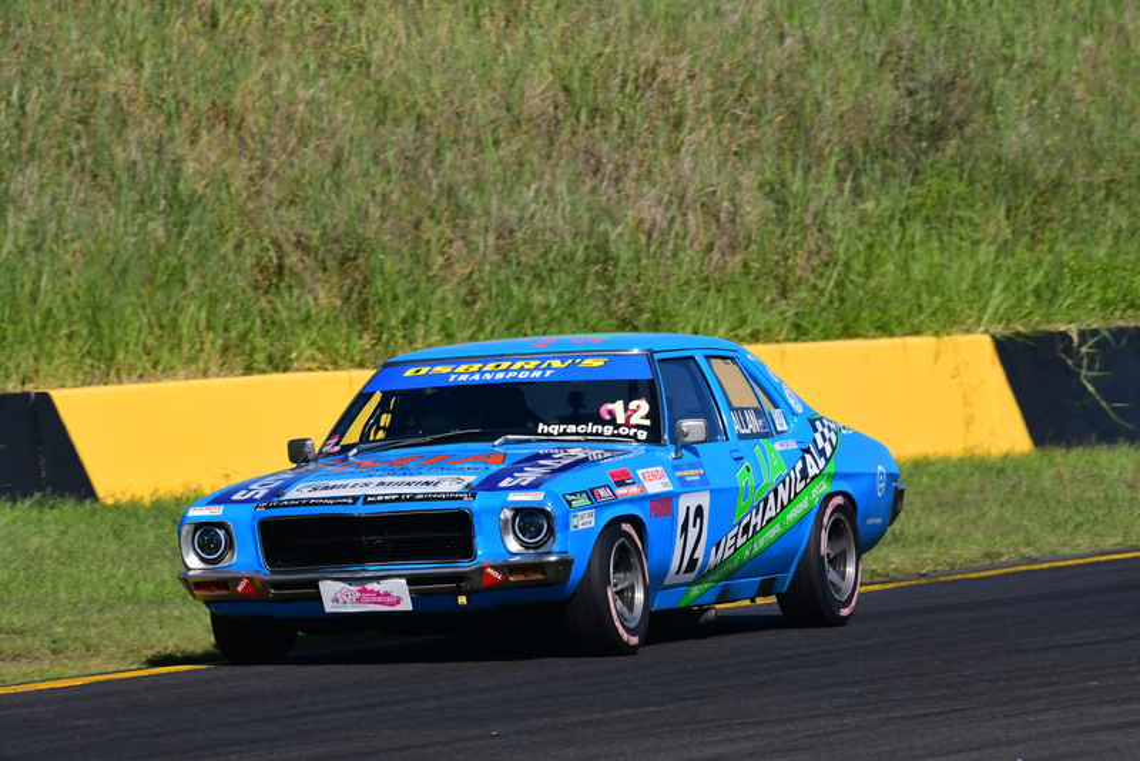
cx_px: 570
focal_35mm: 750
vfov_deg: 1.8
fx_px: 23757
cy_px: 380
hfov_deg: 2.7
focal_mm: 500
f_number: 13
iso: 400
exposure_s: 1/640
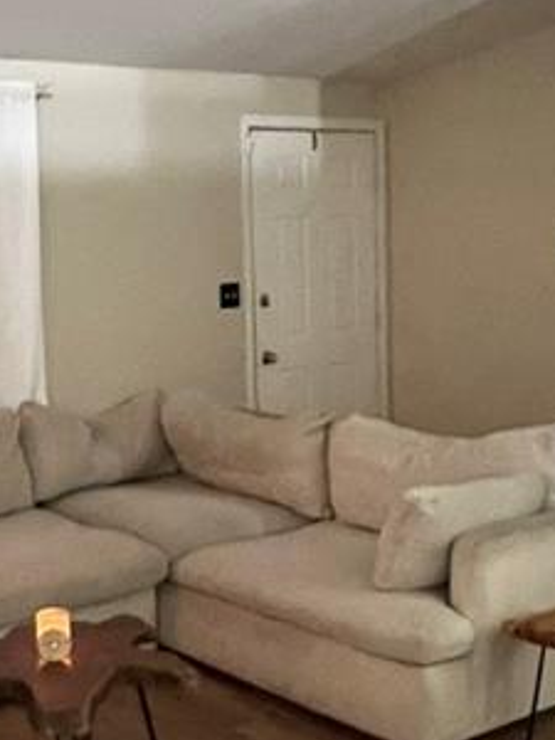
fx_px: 1112
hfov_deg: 27.1
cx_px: 64
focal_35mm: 52
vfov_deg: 36.8
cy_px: 365
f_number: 1.8
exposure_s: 1/30
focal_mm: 1.57
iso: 1000
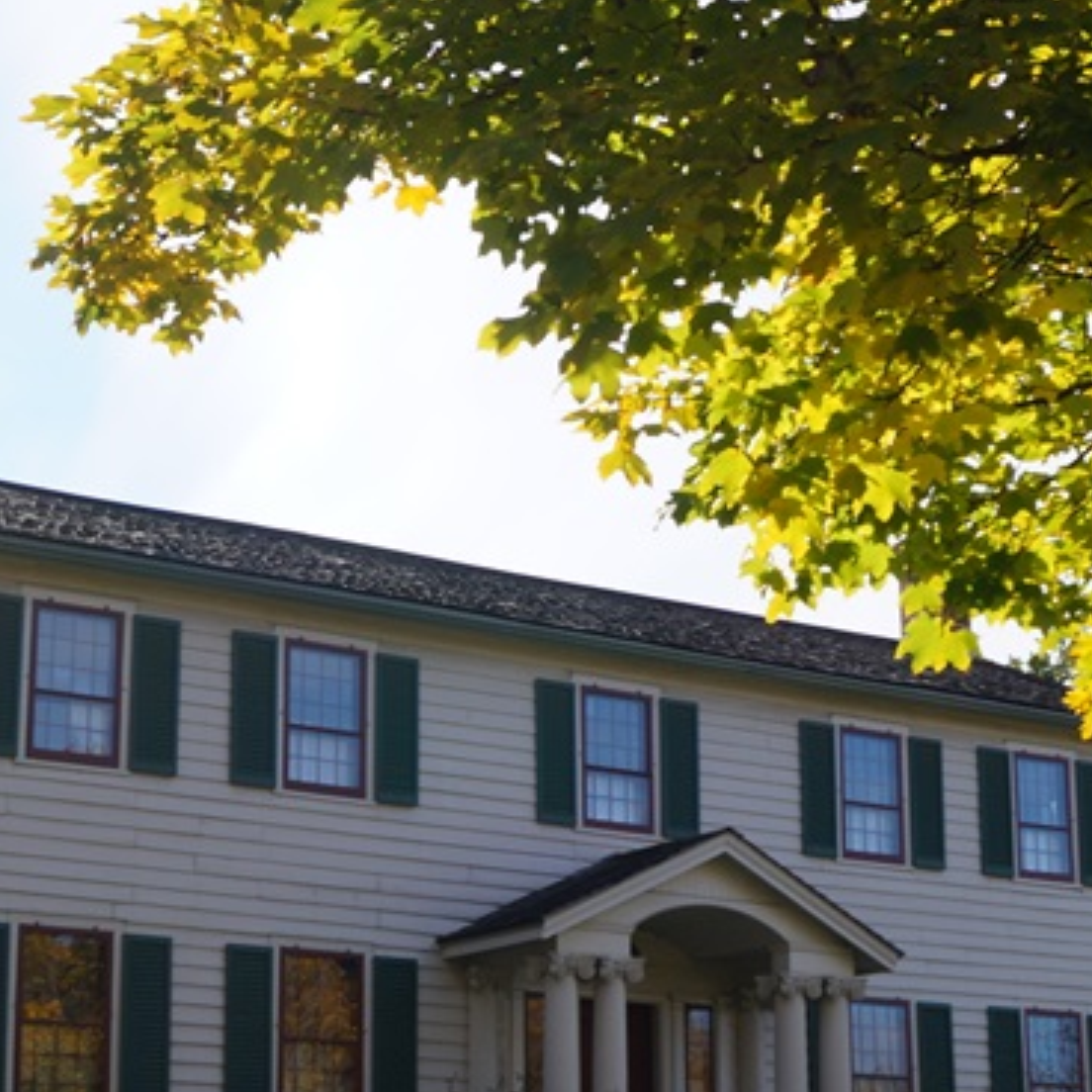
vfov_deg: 24.2
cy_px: 730
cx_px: 466
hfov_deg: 24.3
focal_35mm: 71
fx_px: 2534
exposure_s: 1/125
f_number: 9
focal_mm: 20
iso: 100
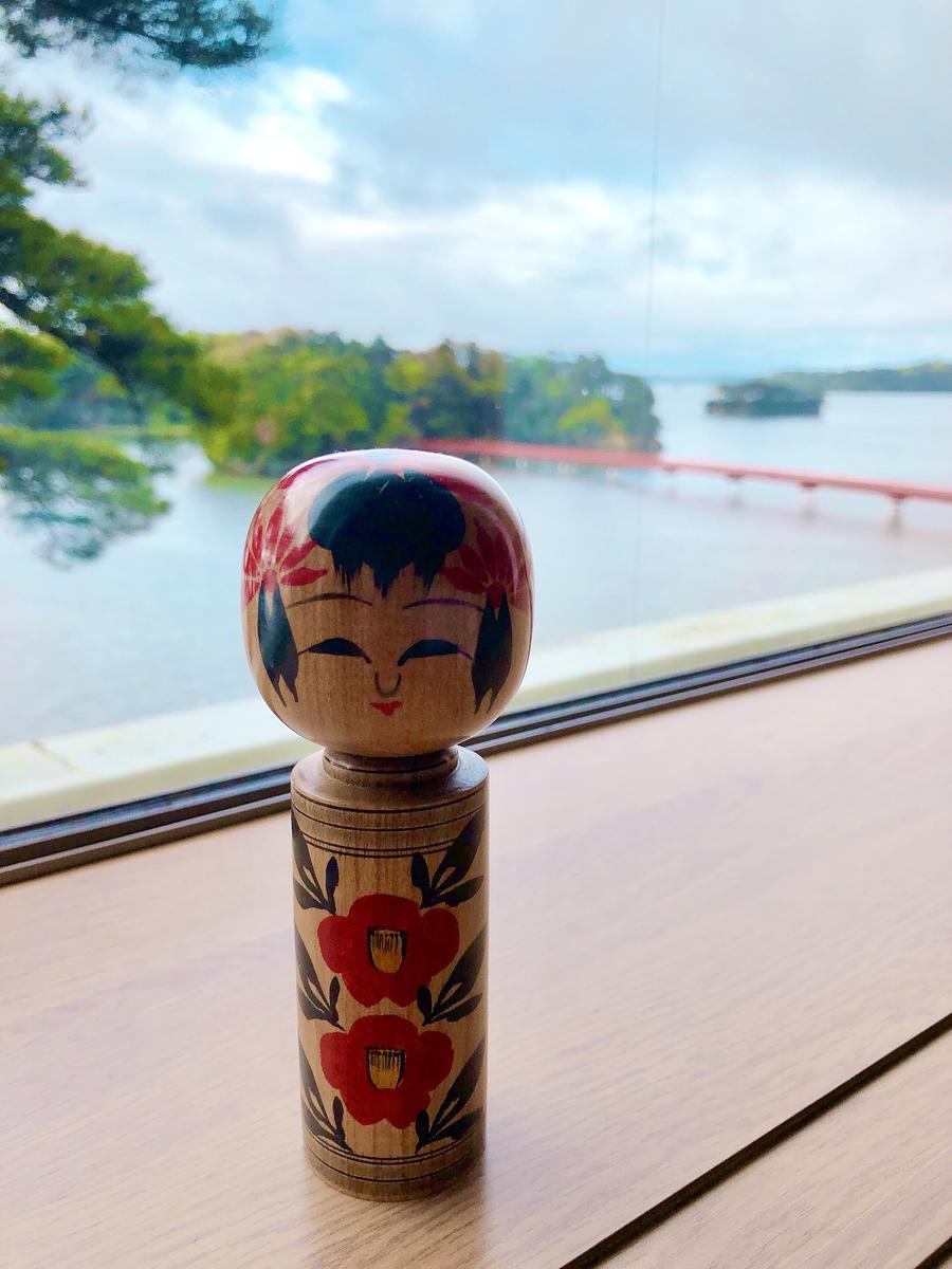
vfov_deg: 63.4
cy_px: 634
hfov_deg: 49.7
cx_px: 476
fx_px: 1027
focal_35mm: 28
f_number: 1.8
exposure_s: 1/1021
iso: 20
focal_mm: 4
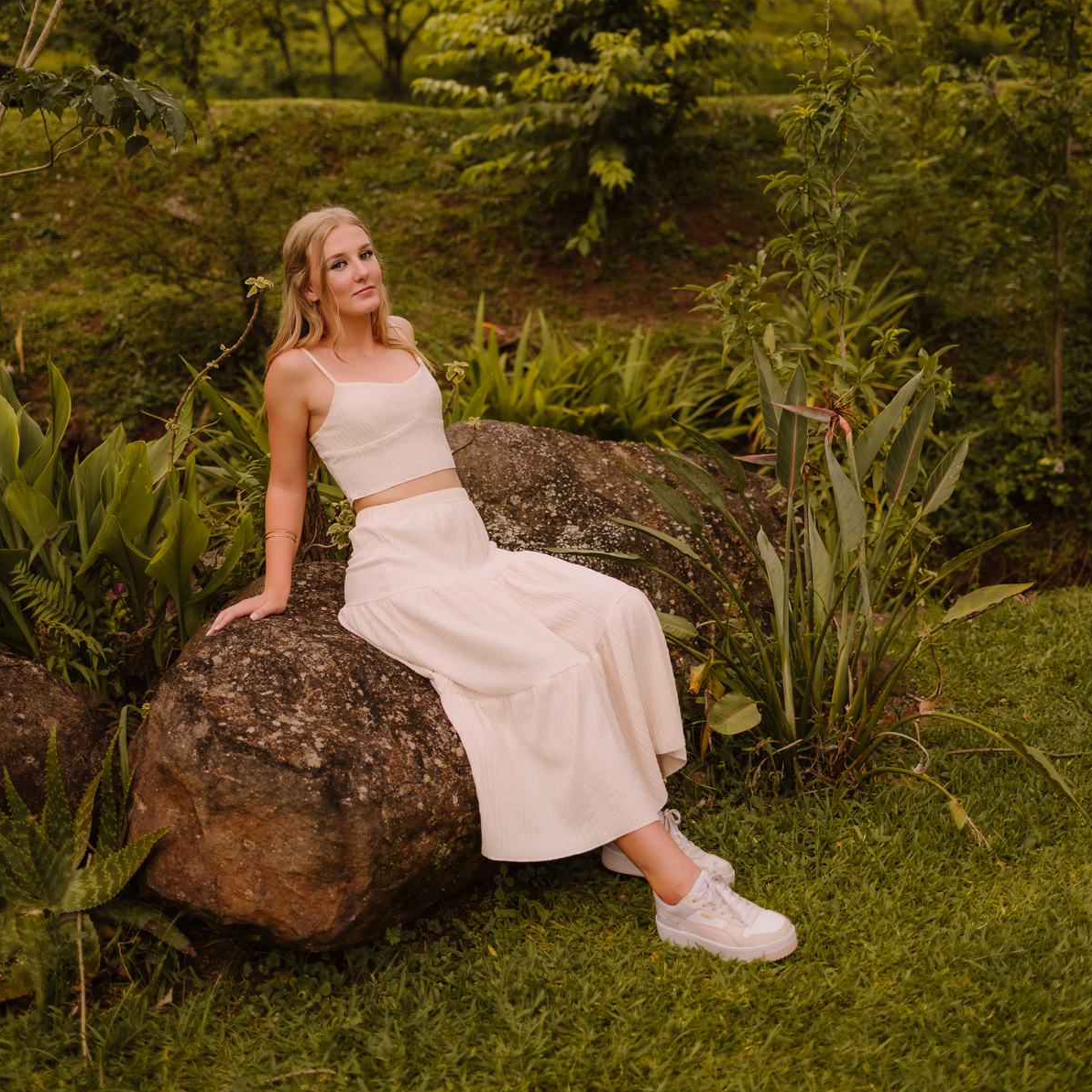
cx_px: 547
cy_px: 275
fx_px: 1606
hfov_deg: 37.6
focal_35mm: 45
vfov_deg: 36.7
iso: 400
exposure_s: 1/800
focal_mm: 35
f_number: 2.2
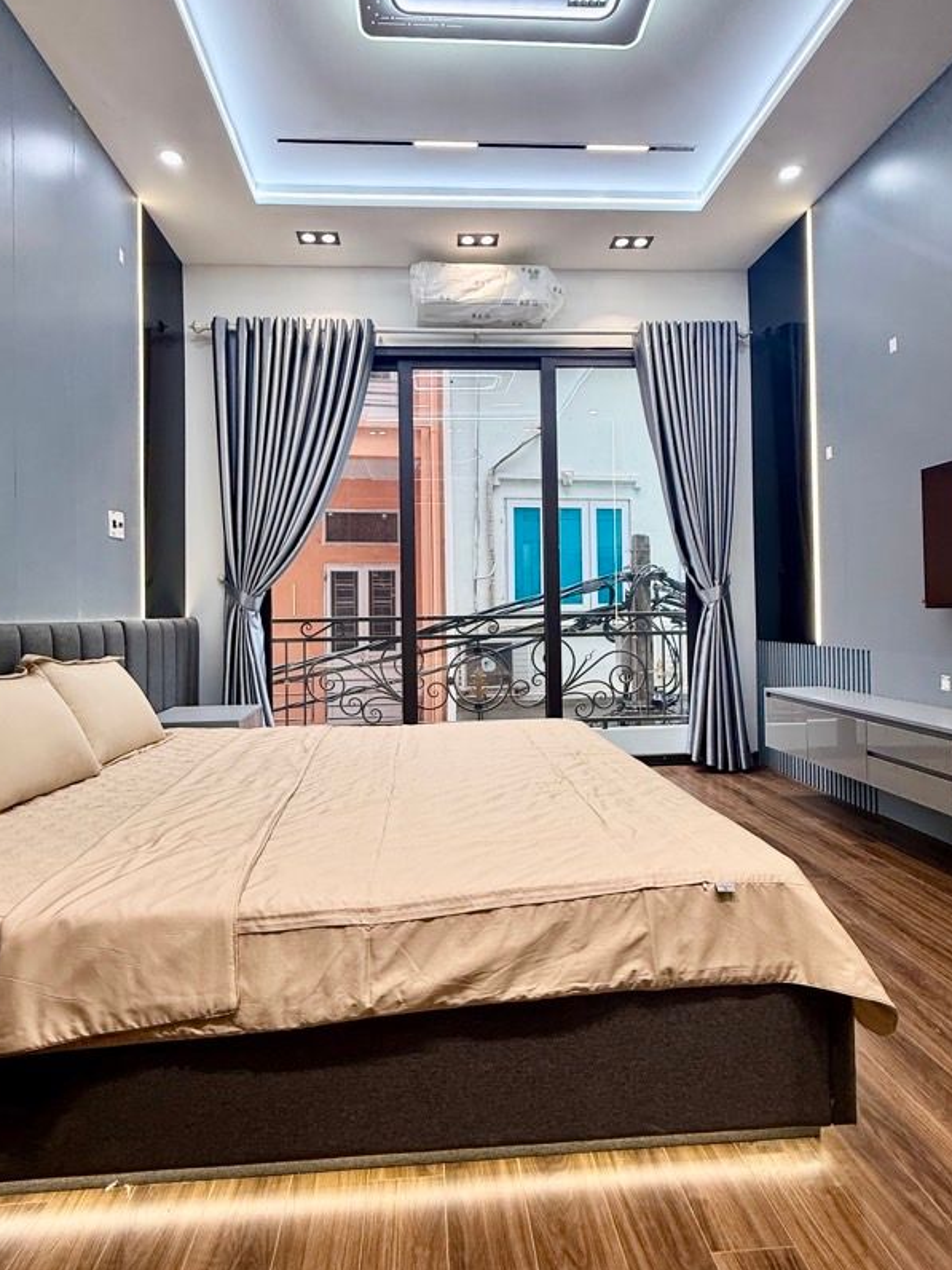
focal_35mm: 18
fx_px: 660
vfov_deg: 87.7
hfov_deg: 71.6
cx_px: 459
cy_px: 613
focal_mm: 2.22
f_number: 2.2
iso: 100
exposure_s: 1/100
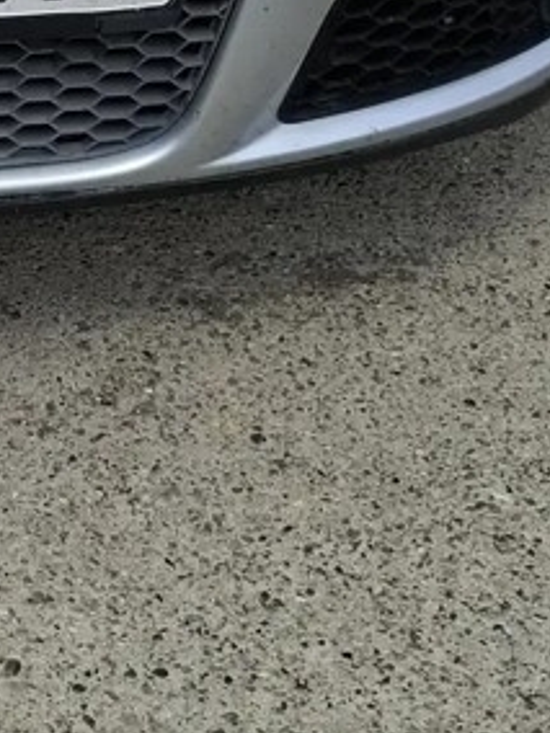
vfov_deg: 17.3
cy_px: -170
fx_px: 2288
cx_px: -261
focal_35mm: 108
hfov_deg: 13.0
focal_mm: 5.54
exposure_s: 1/1439
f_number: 1.8
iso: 50
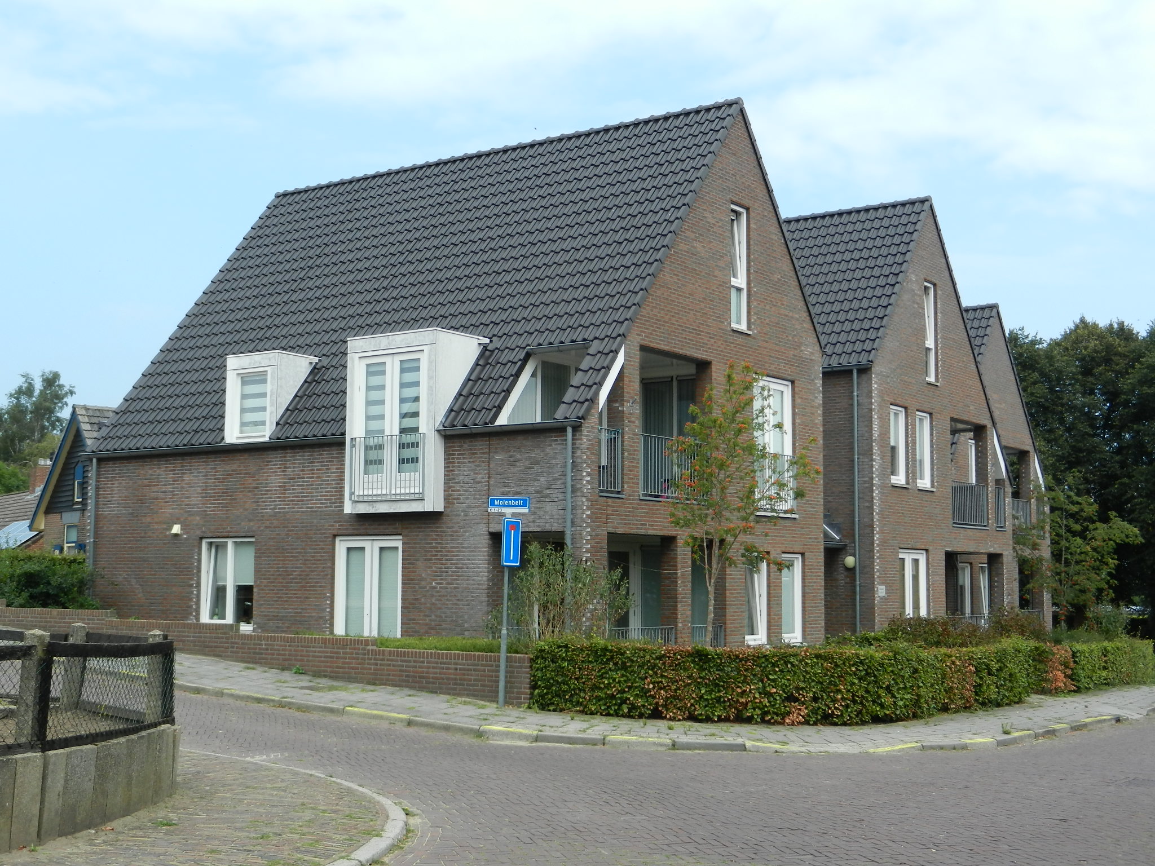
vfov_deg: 32.2
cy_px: 433
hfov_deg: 42.1
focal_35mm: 45
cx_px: 578
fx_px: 1501
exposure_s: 1/640
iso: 160
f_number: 4.2
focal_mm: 8.2
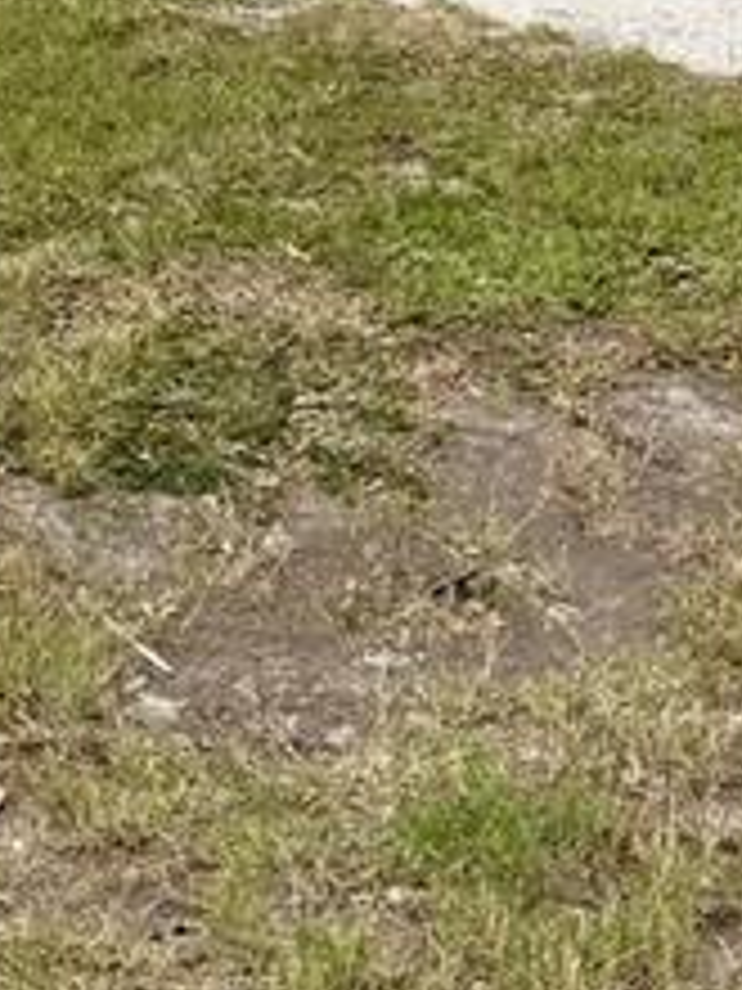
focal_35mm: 131
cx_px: 445
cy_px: -387
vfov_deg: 14.3
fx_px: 3744
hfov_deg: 11.3
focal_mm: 6.76
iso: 80
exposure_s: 1/4975
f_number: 1.78
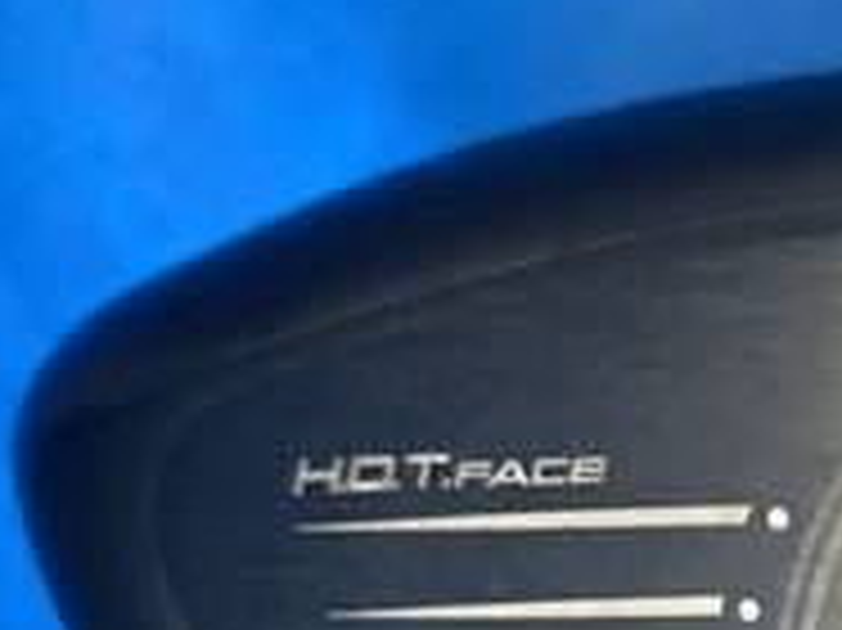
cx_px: 1139
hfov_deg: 19.9
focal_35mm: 89
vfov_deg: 16.1
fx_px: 2163
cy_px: 693
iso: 160
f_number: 1.8
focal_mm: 4.25
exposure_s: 1/60
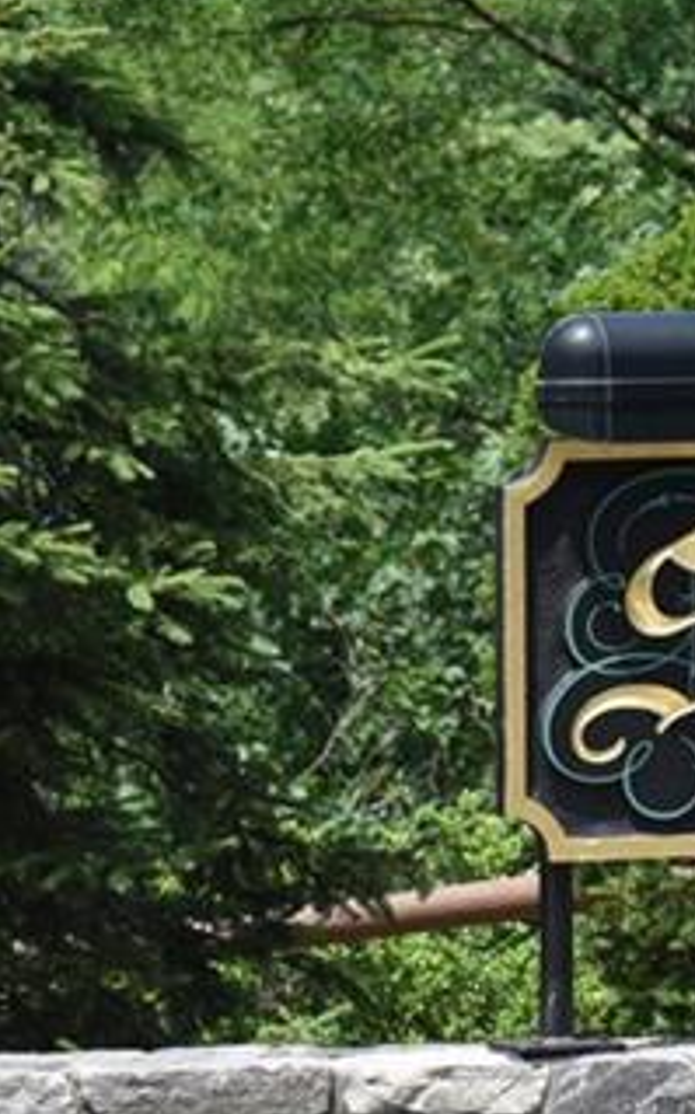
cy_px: 251
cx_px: 1278
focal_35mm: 393
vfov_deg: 5.3
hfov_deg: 3.3
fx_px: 11926
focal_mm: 120
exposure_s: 1/640
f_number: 8
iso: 800
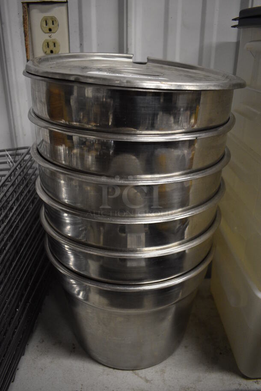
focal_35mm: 27
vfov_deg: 67.3
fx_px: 293
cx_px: 130
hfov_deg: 48.0
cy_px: 196
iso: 1600
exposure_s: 1/125
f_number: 3.5
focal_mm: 18
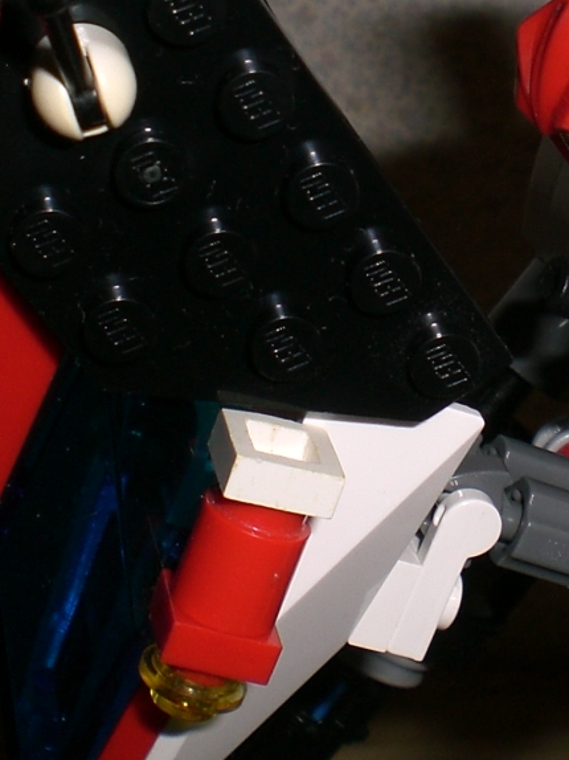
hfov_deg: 13.8
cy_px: 159
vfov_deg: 18.4
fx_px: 2325
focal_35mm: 106
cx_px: 504
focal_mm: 6.3
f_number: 4.4
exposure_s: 1/60
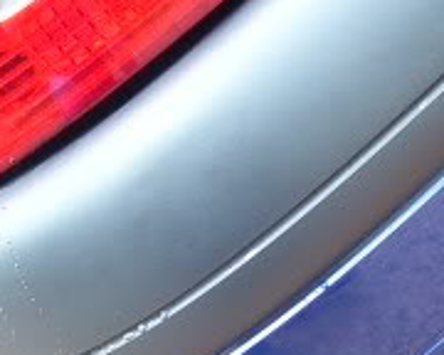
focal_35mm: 119
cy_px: 213
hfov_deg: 16.1
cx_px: 335
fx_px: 1564
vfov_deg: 13.0
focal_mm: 5.6
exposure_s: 1/60
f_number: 2.7
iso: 80
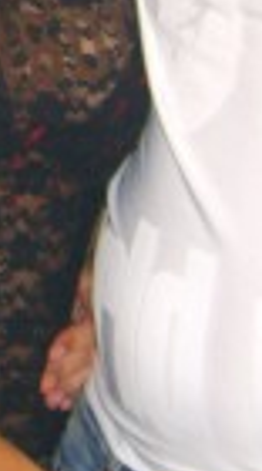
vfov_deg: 11.6
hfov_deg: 6.6
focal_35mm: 178
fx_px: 2214
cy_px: -232
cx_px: -275
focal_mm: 7.9
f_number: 2.8
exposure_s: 1/60
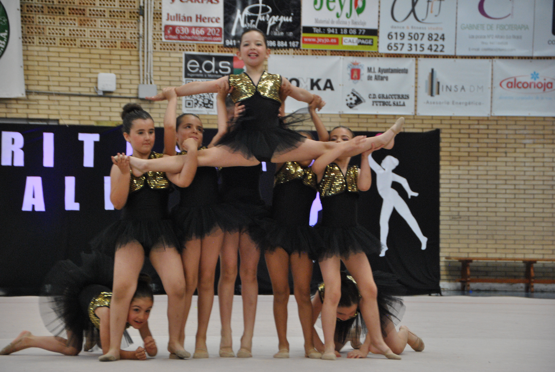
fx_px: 1736
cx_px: 278
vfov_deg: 12.2
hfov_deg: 18.2
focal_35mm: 112
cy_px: 186
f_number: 5.3
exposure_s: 1/125
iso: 800
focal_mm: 75
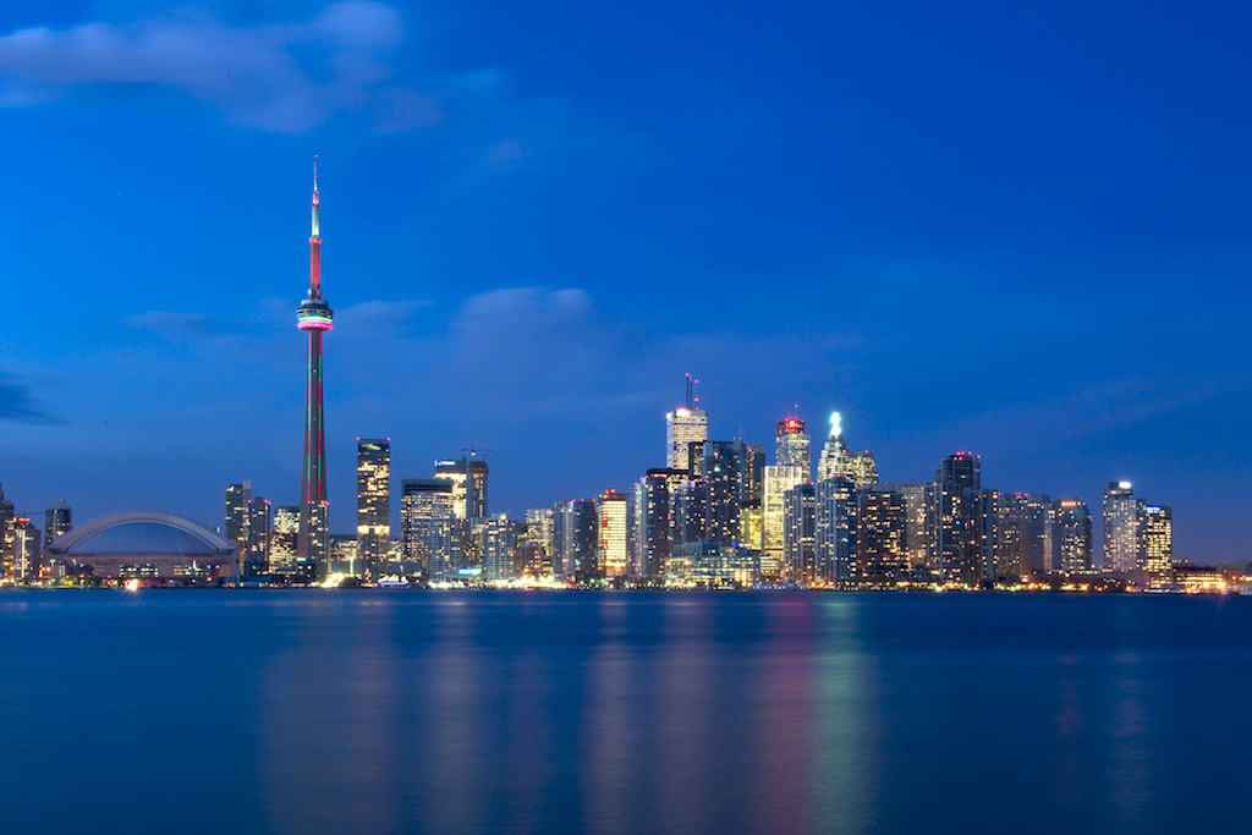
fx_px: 1669
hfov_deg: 41.1
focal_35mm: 48
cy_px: 418
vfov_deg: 28.1
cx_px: 626
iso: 400
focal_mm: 48
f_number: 22
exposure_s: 20
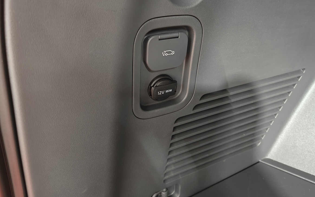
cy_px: 92
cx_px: 160
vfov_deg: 46.0
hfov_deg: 68.4
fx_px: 232
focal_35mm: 27
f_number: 1.8
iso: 1600
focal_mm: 5.59
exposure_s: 1/20
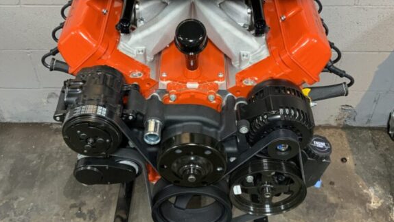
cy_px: 87
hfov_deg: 46.4
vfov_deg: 27.0
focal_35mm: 44
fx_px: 460
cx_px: 189
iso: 100
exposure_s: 1/60
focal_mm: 3
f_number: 1.8
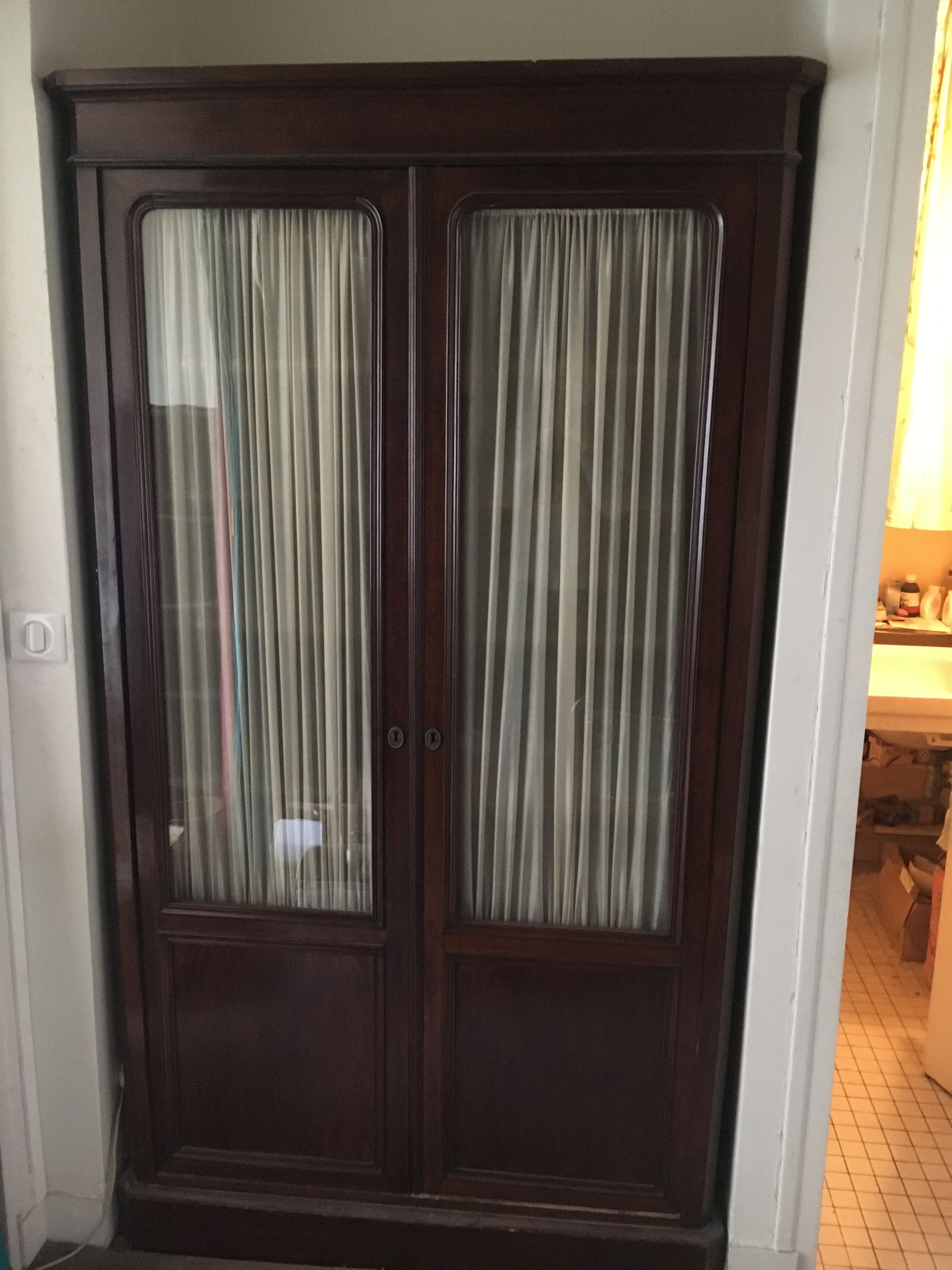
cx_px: 476
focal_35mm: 29
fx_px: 1063
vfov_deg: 61.7
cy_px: 635
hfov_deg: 48.2
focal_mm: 4.15
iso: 320
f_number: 2.2
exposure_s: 1/17
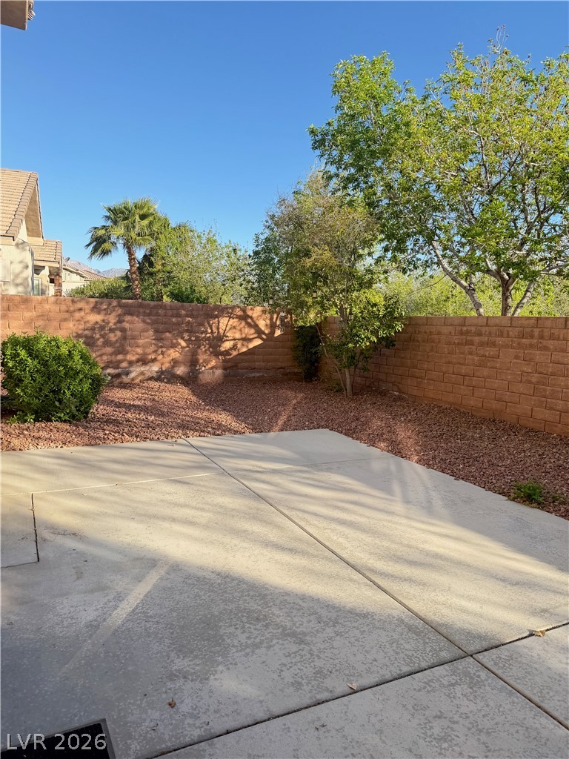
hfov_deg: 56.8
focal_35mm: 24
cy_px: 380
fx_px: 526
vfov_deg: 71.6
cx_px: 284
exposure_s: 1/695
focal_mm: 6.76
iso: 80
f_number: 1.78
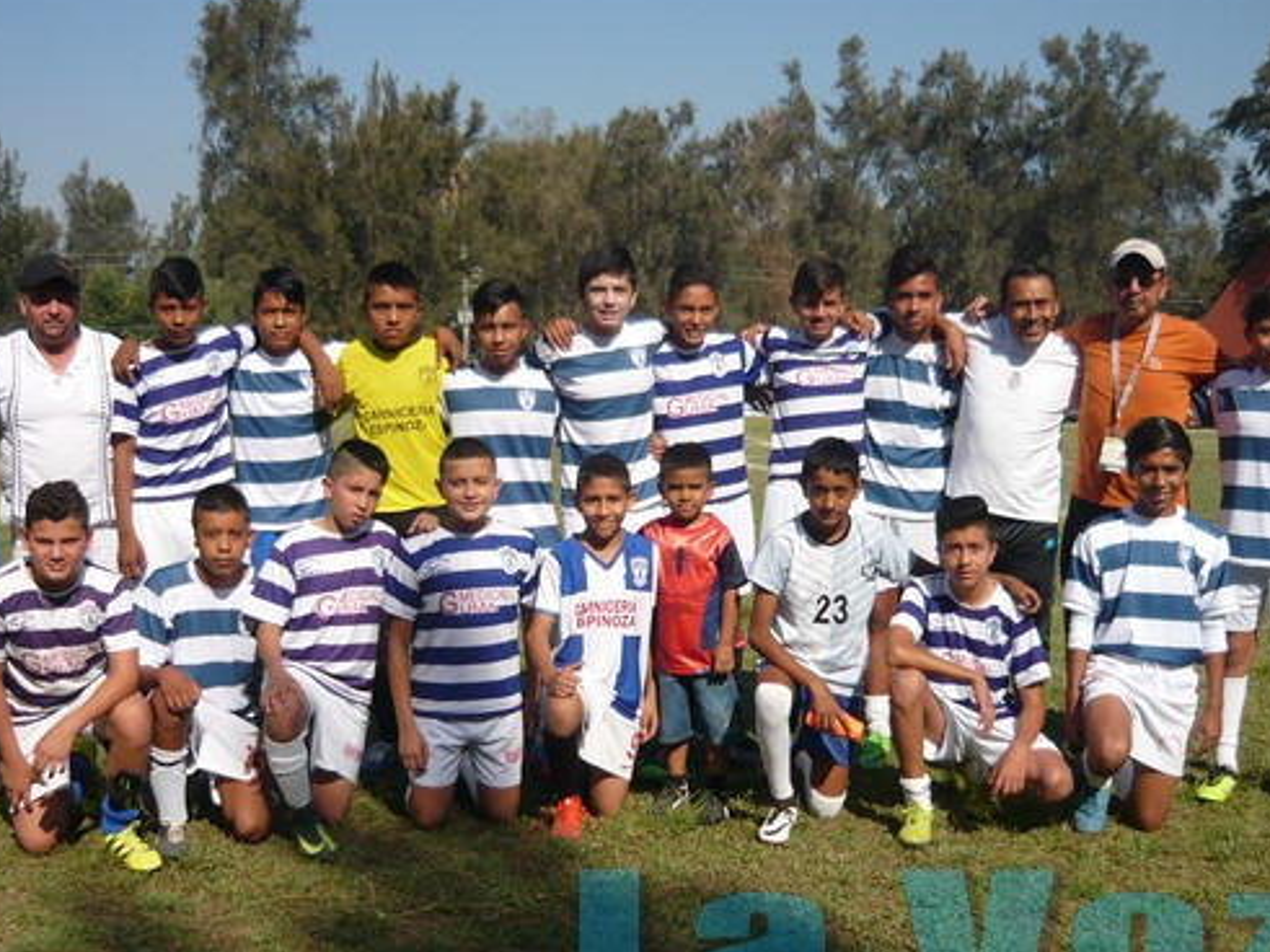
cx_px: 623
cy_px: 561
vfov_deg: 33.5
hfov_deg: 43.9
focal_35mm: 43
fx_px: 1577
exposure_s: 1/250
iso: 100
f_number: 8
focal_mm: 5.5
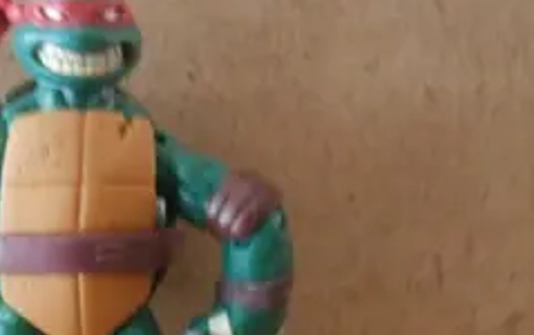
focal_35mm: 51
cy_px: 308
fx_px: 743
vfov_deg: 24.6
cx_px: 69
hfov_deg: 37.3
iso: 200
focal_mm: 4.2
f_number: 3
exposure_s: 1/13
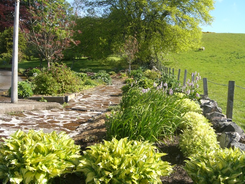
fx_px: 269
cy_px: 92
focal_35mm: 38
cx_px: 122
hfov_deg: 49.0
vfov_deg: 37.7
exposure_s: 1/400
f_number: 4
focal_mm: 7.9
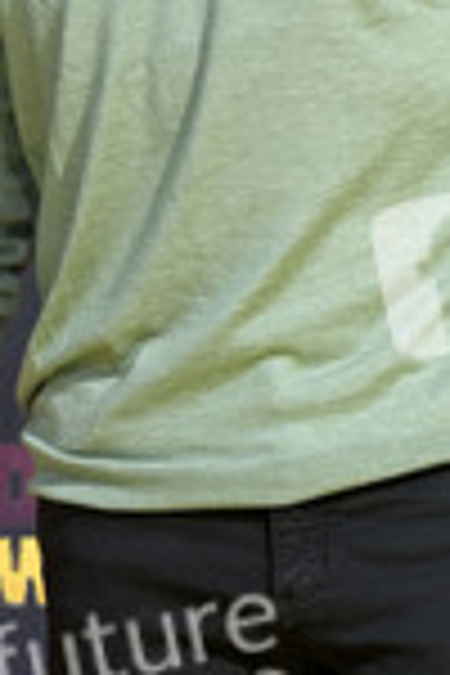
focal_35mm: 414
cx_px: 194
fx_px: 7762
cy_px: 27
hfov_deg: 3.3
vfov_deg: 5.0
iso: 320
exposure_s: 1/250
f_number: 13
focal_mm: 155
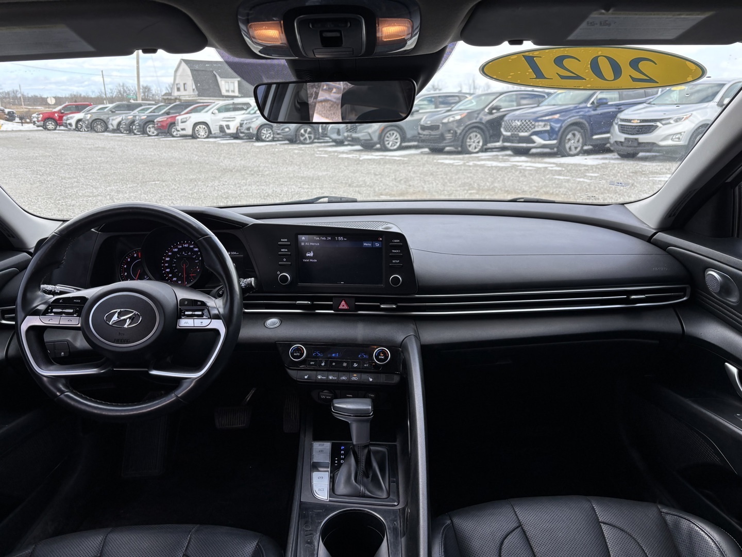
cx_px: 371
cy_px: 278
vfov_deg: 53.1
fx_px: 557
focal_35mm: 26
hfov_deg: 67.3
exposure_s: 1/486
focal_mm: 5.96
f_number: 1.6
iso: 50
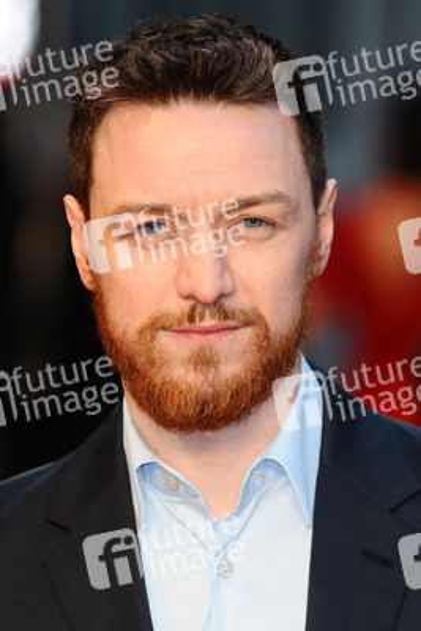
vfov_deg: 6.9
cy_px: 316
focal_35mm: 300
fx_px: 5258
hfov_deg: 4.6
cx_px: 210
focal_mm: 200
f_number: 4.5
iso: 320
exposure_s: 1/200
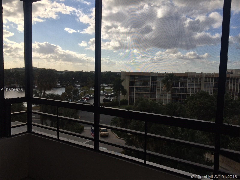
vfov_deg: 46.8
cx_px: 120
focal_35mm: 30
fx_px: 208
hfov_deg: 60.0
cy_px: 90
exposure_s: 1/3731
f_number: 2.2
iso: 40
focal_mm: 4.12
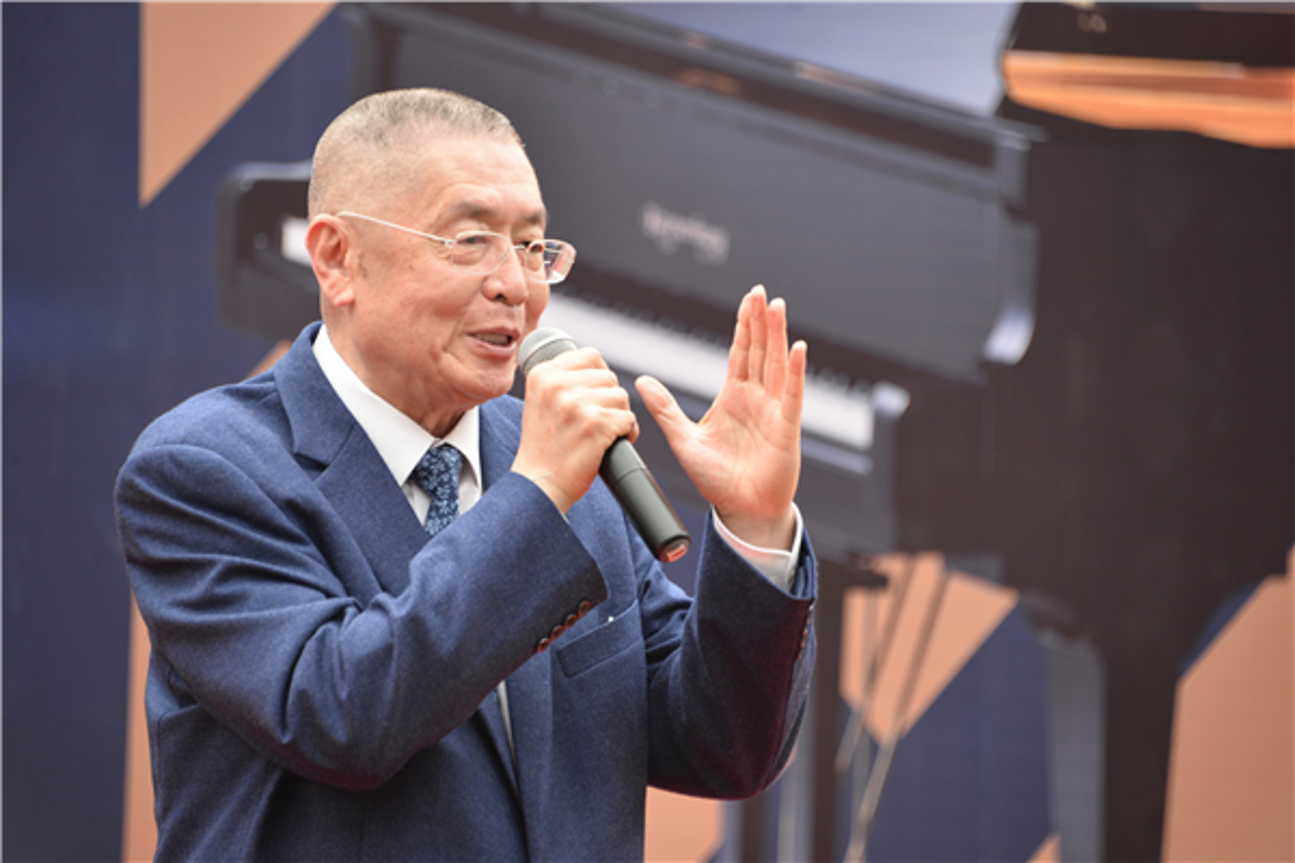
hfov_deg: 6.9
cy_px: 432
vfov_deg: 4.6
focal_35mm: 300
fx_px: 10791
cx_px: 648
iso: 100
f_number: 5.6
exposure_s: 1/125
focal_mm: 300
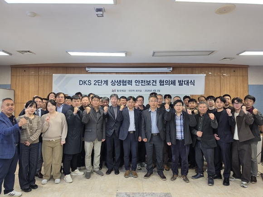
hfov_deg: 73.9
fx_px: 175
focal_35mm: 23
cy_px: 98
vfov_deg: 58.9
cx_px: 132
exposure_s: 1/120
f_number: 1.4
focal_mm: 6.5
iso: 50
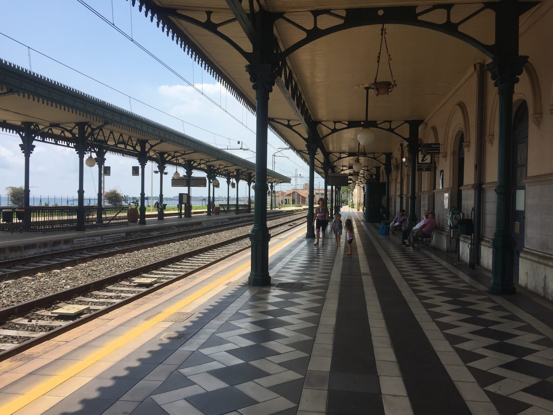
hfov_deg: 61.7
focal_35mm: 29
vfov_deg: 48.2
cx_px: 276
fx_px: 463
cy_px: 208
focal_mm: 4.15
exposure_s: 1/2326
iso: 32
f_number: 2.2
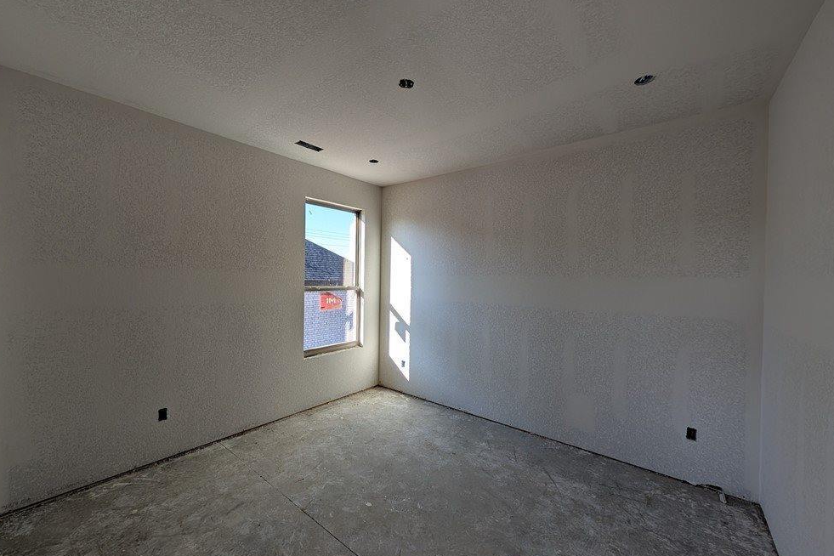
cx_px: 409
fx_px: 301
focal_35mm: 13
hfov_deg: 108.3
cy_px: 282
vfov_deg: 85.4
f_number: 1.7
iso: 62
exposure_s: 1/651
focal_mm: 2.02
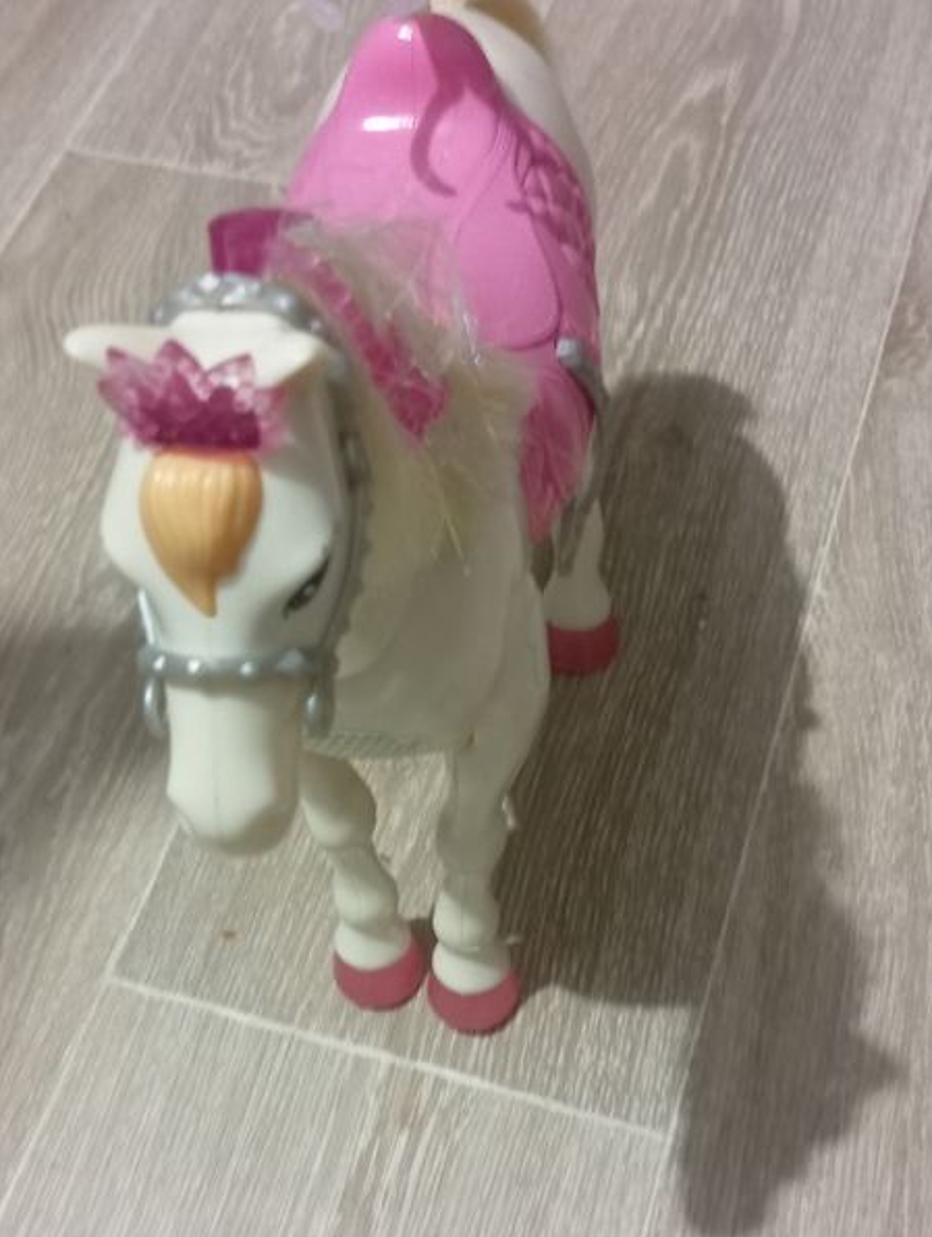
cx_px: 445
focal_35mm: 47
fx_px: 1682
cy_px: 739
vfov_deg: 40.2
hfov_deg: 31.0
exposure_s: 1/16.7
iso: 1895
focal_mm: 4.22
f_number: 1.8
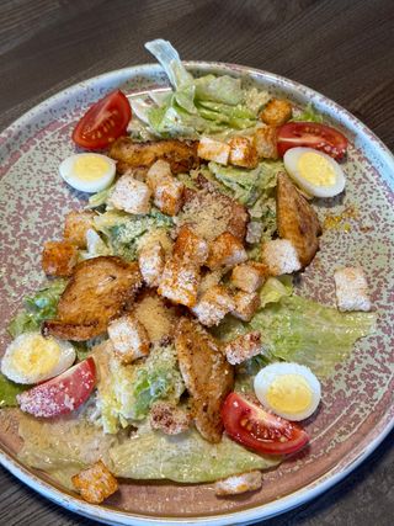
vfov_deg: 39.7
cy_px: 263
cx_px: 197
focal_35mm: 48
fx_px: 729
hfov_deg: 30.3
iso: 200
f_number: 1.78
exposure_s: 1/50
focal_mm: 6.86
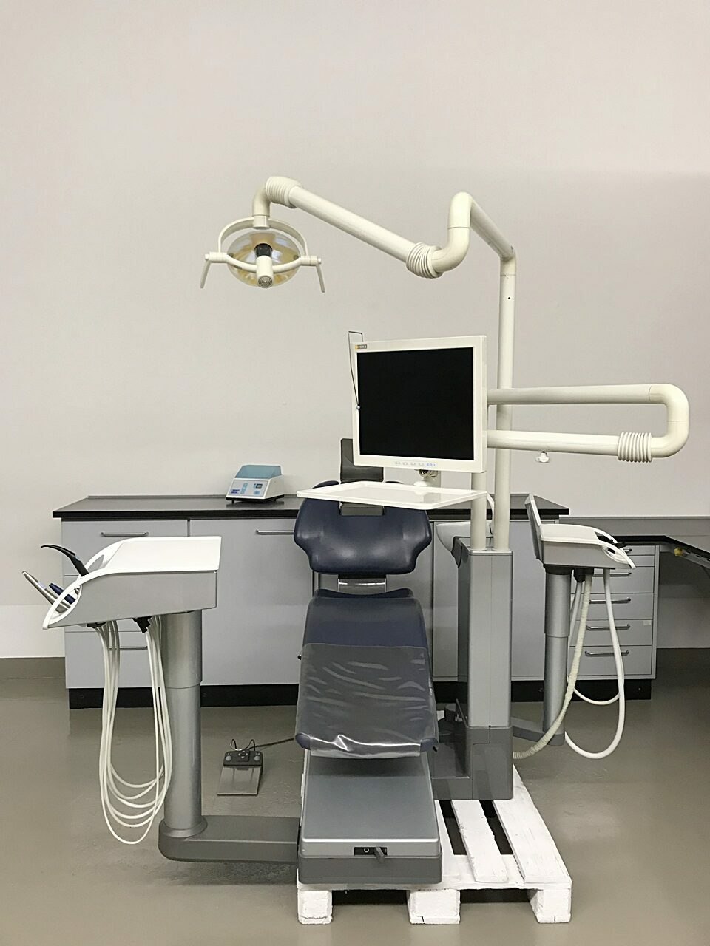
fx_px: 766
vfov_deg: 63.4
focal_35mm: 28
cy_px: 473
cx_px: 355
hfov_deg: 49.7
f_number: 1.8
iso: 40
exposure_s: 1/25
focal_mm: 3.99
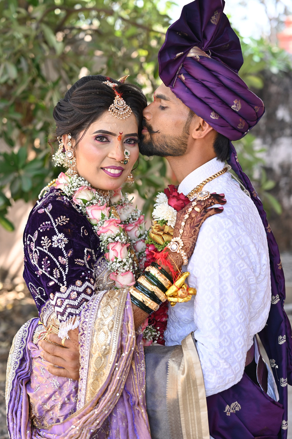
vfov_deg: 41.1
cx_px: 146
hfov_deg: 28.0
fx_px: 585
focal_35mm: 48
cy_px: 216
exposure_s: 1/250
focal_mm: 47
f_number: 2.8
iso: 200
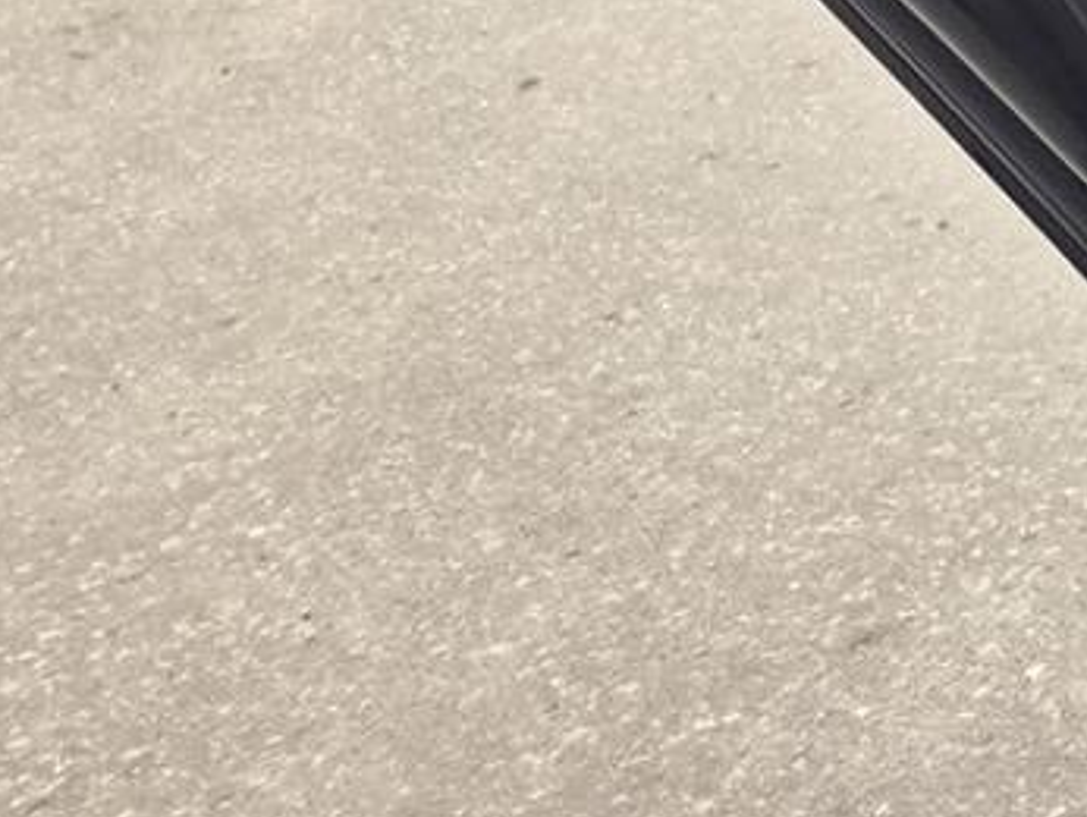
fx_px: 2671
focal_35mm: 85
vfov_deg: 16.1
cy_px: -368
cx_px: 1744
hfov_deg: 19.3
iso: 80
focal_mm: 6.25
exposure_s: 1/1493
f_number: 1.7
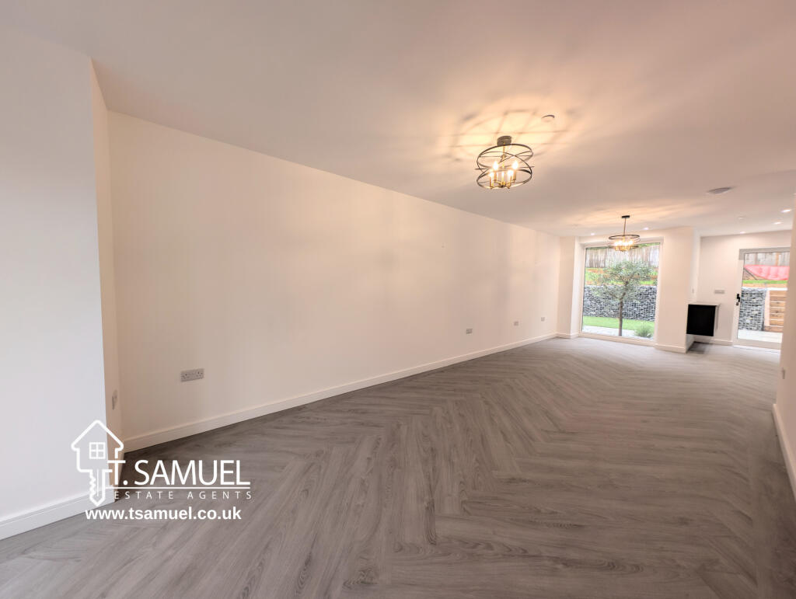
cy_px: 300
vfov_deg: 94.6
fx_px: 276
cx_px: 398
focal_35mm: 12
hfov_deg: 110.5
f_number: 1.95
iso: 37
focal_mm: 2.23
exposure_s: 1/40
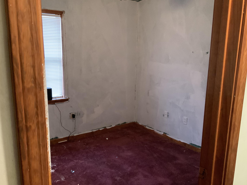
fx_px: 228
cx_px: 113
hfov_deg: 56.7
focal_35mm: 32
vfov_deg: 44.1
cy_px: 100
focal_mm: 3
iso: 320
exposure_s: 1/30
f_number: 1.8
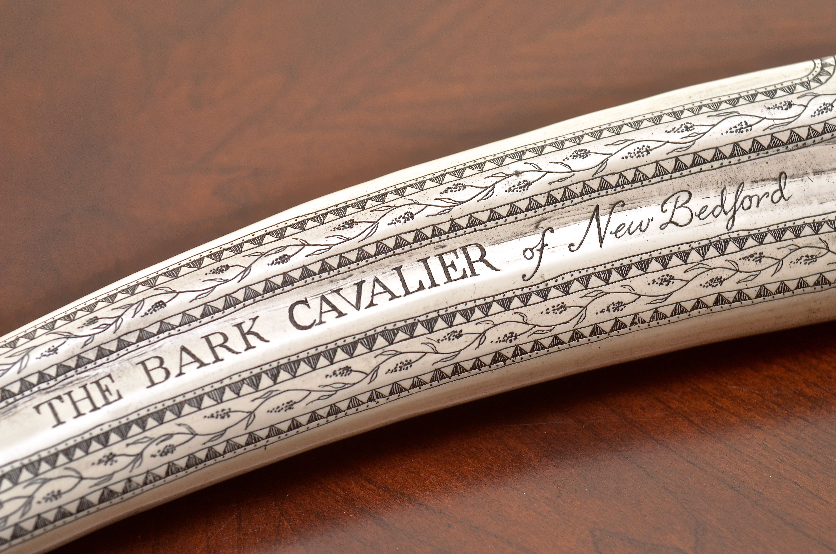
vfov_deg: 16.5
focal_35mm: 82
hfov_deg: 24.7
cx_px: 418
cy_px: 277
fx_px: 1912
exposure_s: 1/30
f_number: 4
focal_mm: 55
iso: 400
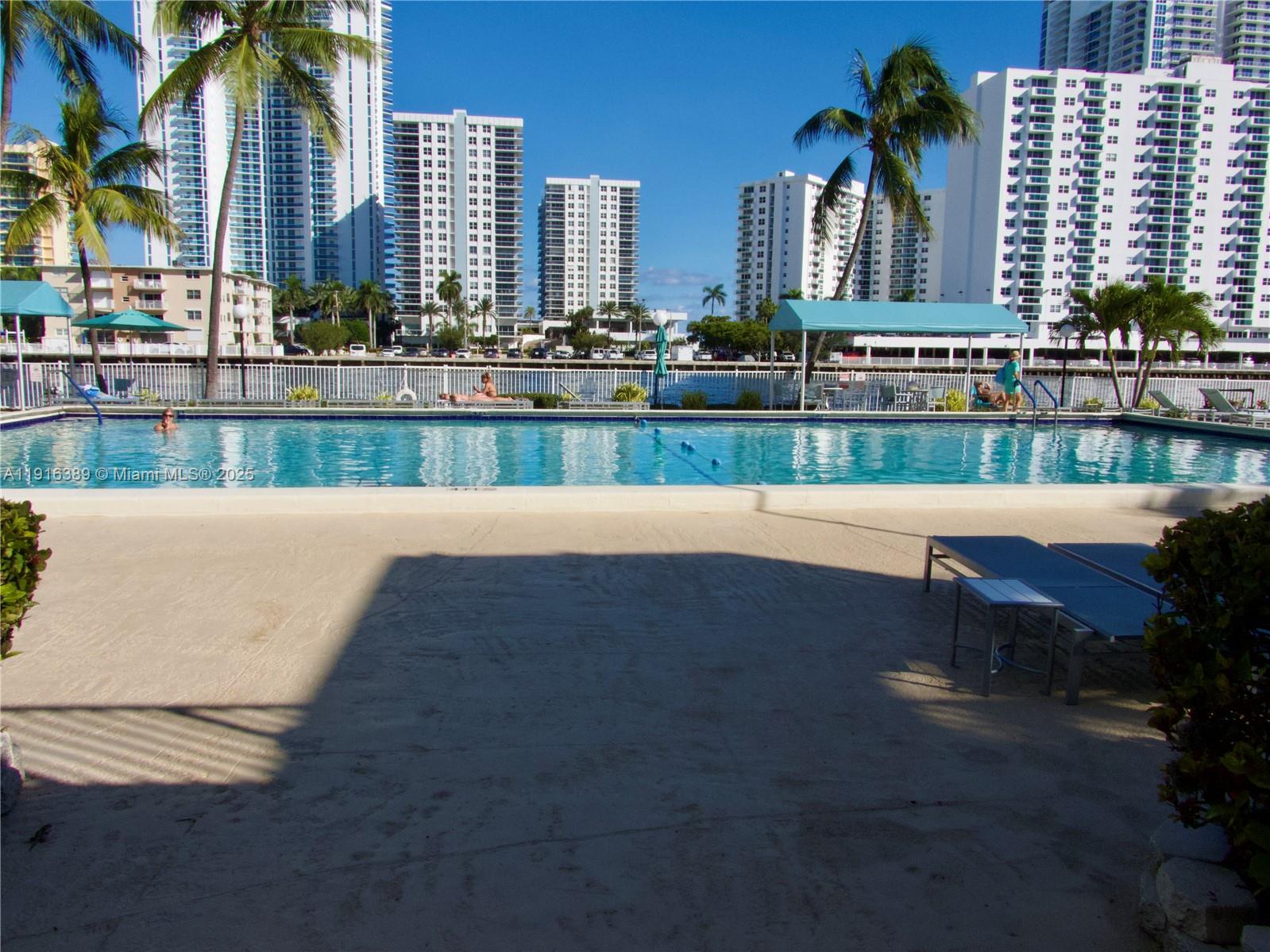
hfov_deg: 67.3
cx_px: 635
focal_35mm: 26
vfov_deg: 53.1
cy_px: 476
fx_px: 954
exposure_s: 1/1250
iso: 200
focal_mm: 4.7
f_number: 5.6
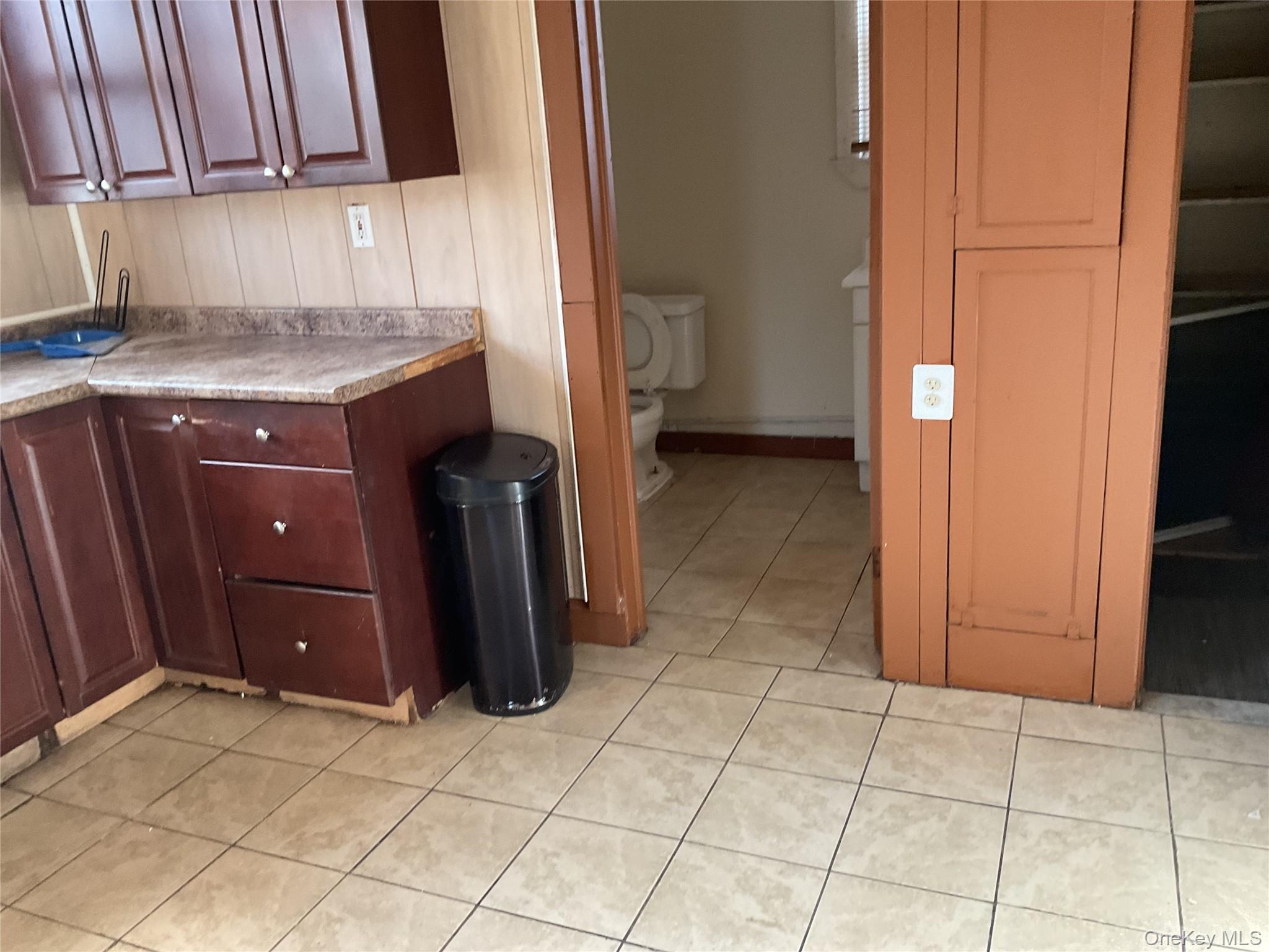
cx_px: 634
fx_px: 1063
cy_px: 476
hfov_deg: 61.7
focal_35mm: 29
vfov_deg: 48.2
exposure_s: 1/60
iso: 125
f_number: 1.8
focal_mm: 3
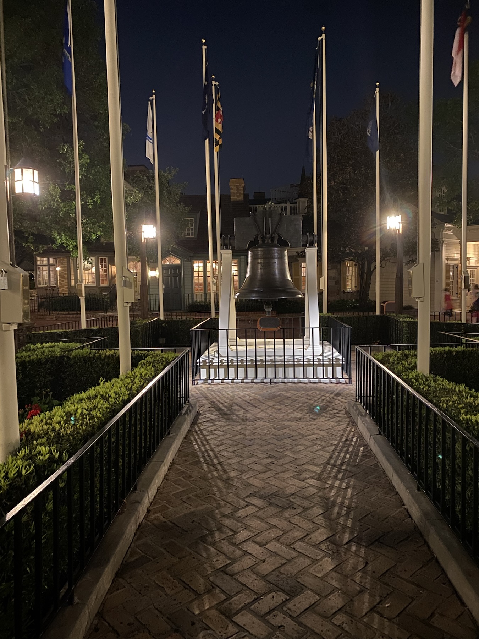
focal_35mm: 26
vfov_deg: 67.3
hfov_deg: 53.1
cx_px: 240
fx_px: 480
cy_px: 320
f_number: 1.8
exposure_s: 1/8
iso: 640
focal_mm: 4.25
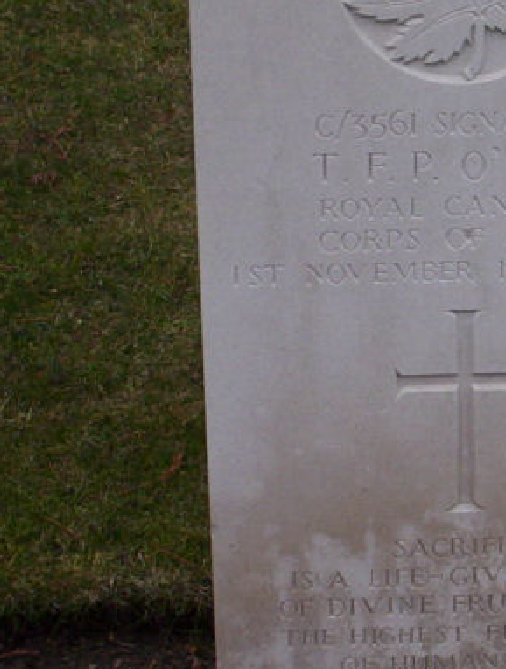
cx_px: 404
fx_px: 3256
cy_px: 255
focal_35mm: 168
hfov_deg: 8.9
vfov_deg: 11.7
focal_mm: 10.76
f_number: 3.62
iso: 100
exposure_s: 1/263
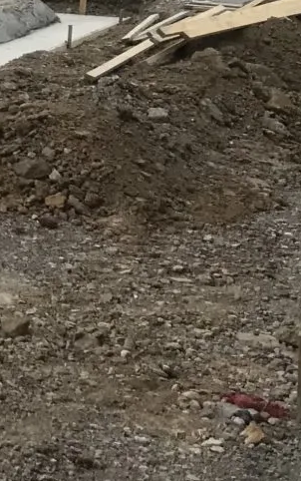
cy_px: 47
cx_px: -602
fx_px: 1651
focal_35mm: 126
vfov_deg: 16.3
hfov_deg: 8.6
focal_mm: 3.99
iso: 20
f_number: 1.8
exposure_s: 1/1053
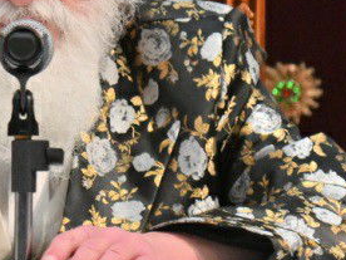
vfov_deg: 2.3
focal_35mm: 643
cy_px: -23
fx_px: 6427
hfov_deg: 3.1
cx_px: 11
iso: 1250
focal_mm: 120
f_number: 4
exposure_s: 1/250
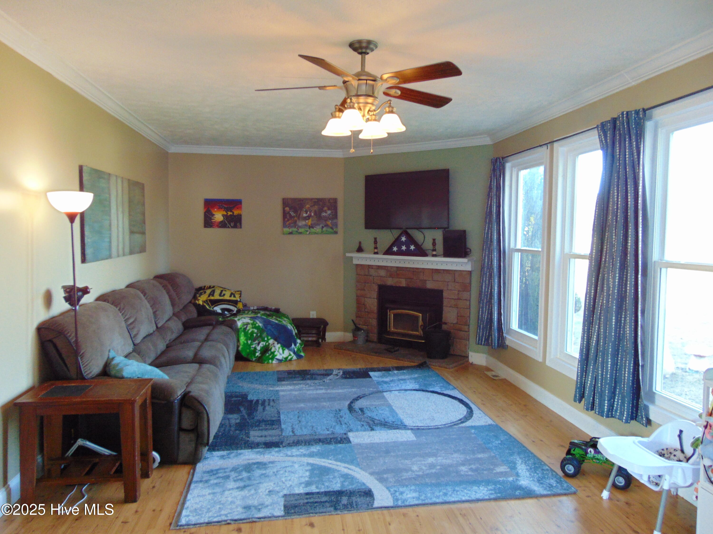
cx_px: 356
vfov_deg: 54.9
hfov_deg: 69.4
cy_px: 267
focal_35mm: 25
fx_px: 515
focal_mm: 4.5
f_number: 3
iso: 250
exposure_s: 1/30
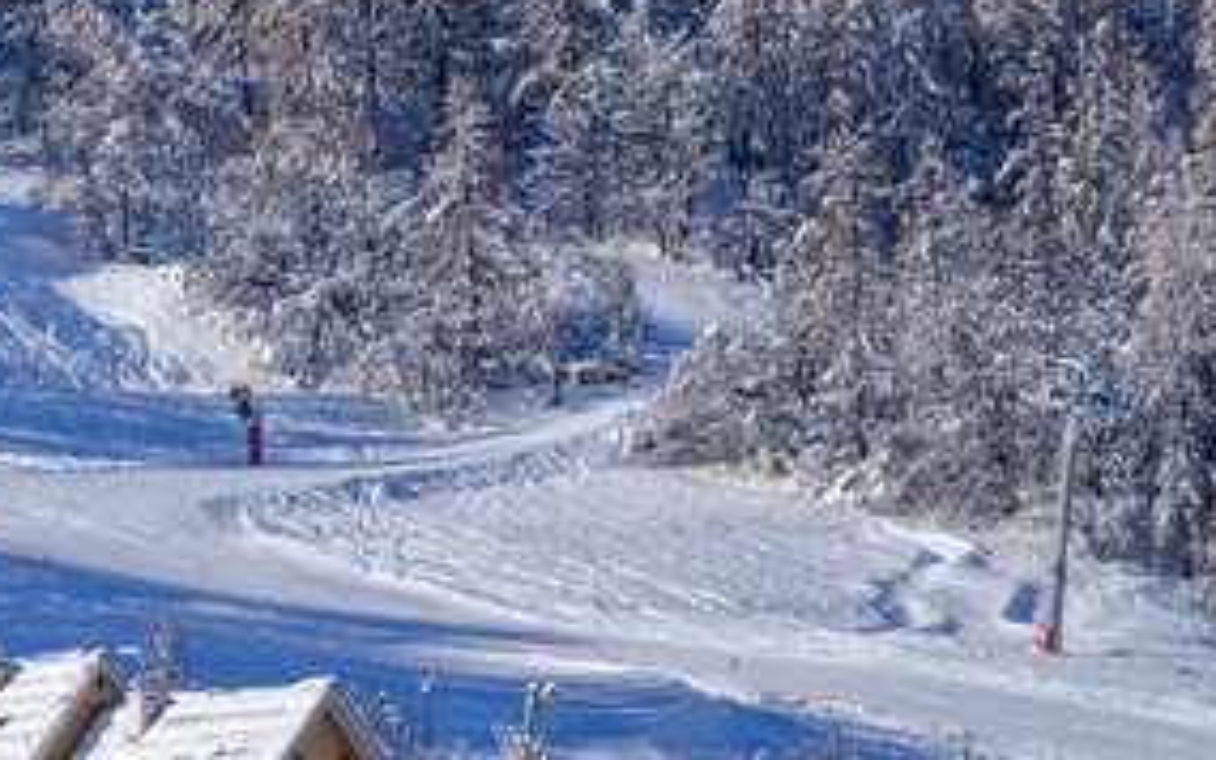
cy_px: -1324
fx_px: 17925
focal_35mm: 541
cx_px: -128
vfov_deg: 2.4
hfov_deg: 3.9
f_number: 16
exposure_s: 1/250
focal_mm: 115.3
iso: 320
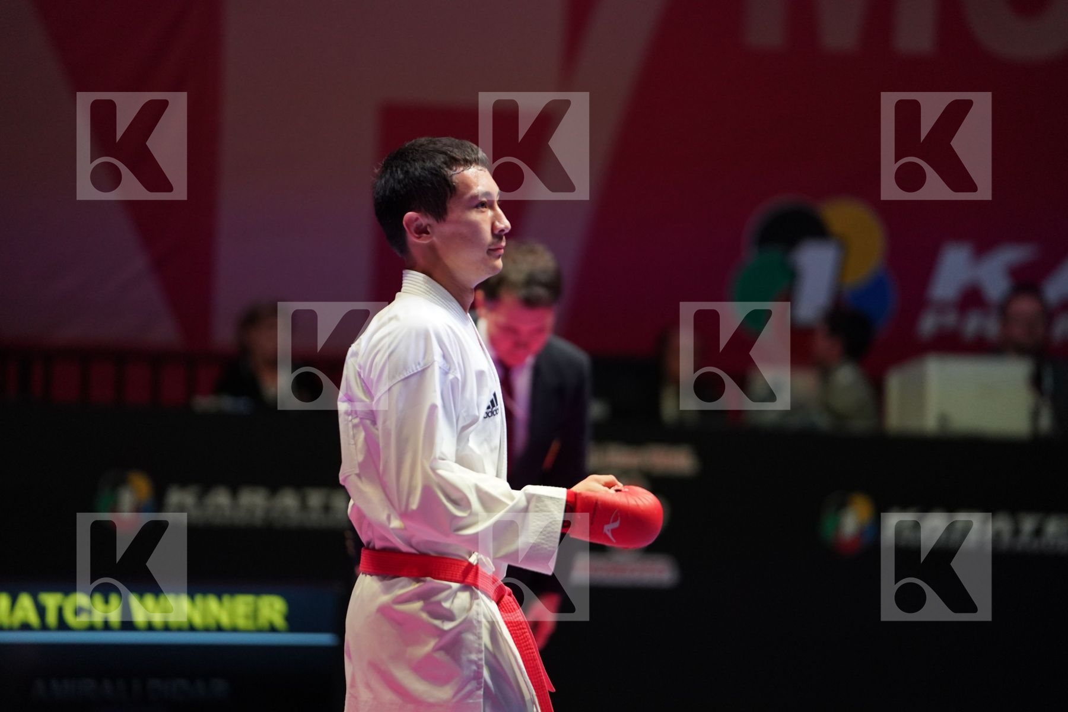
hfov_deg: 10.4
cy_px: 356
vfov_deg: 6.9
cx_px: 534
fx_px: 5874
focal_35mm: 198
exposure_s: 1/1000
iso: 2500
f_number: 2.8
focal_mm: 198
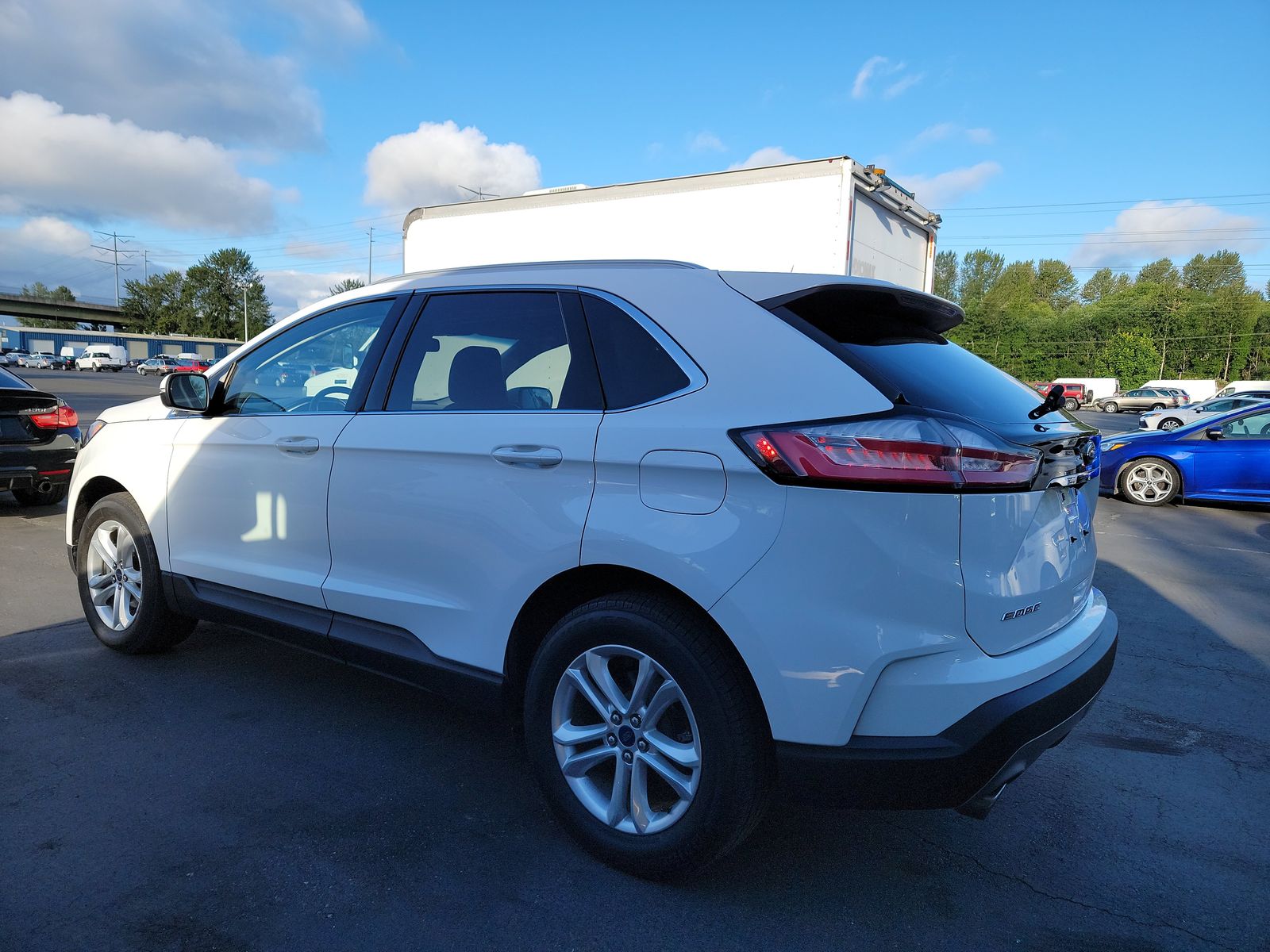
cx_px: 635
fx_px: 881
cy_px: 476
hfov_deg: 71.6
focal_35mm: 24
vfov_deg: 56.8
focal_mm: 6.7
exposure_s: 1/501
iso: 50
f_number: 1.8
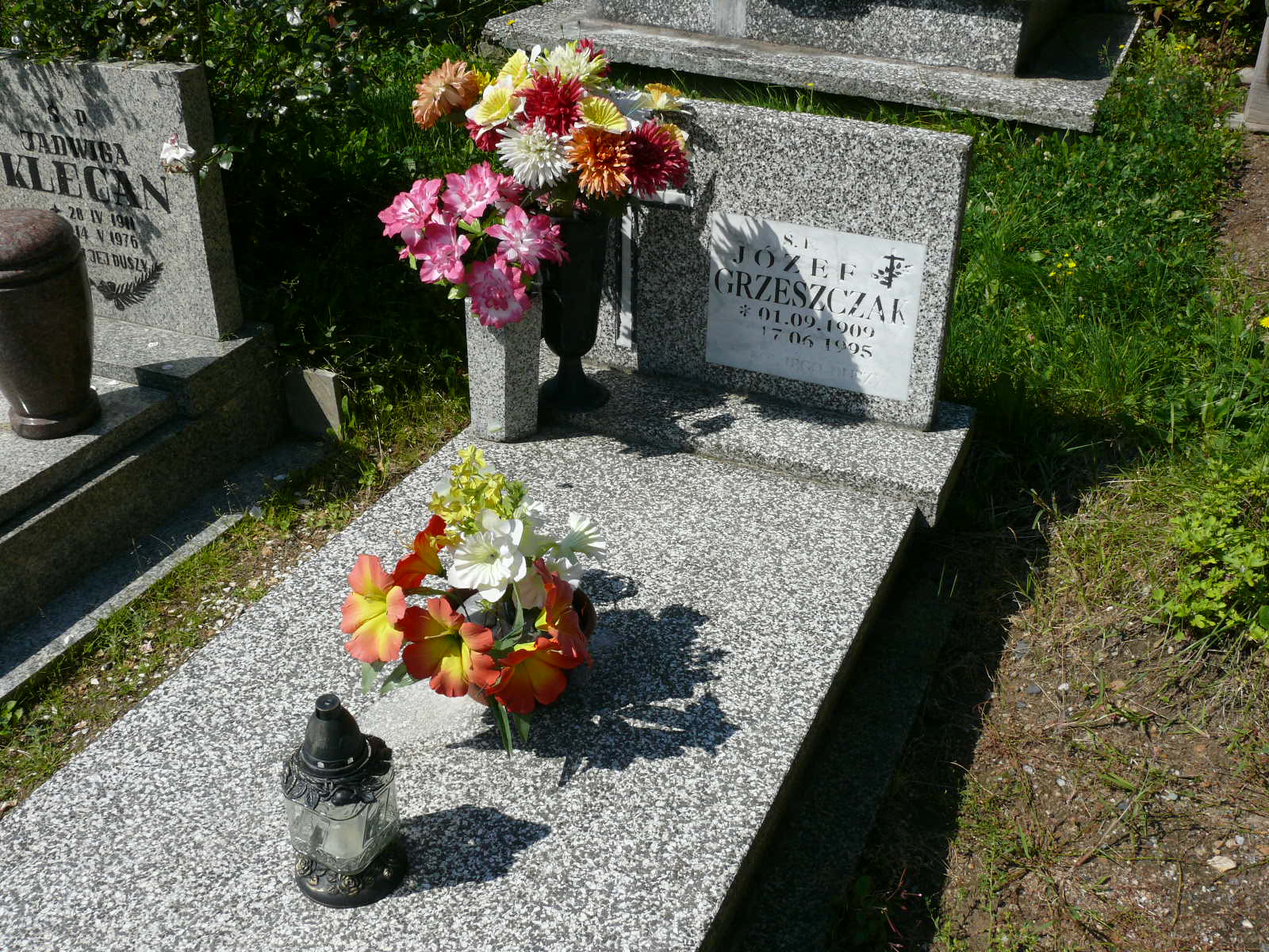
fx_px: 1283
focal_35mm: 35
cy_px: 476
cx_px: 634
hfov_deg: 52.6
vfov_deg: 40.7
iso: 100
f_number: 6.3
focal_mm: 7.4
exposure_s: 1/500
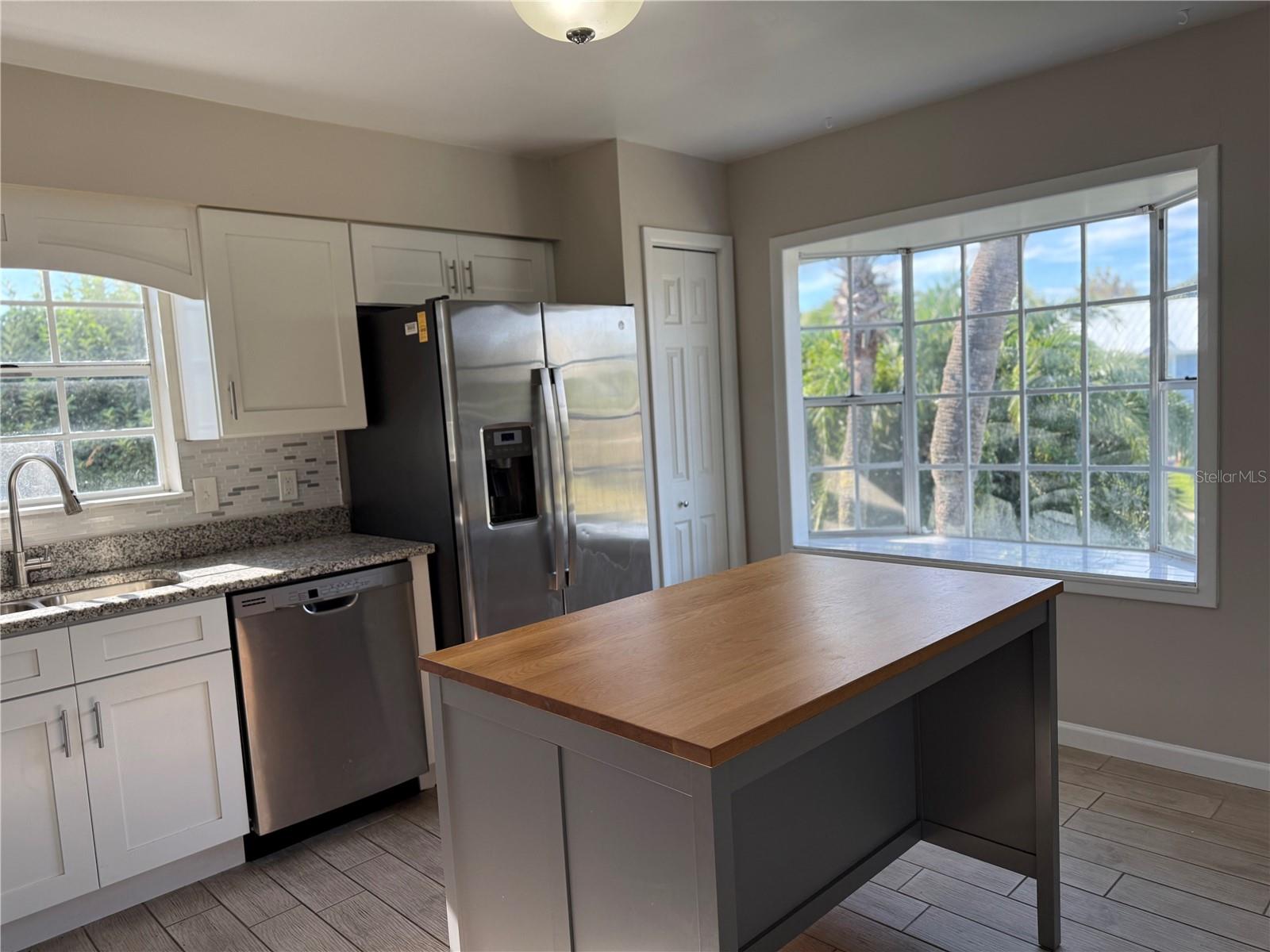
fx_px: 881
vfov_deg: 56.8
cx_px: 635
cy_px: 476
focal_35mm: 24
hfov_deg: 71.6
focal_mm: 6.76
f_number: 1.78
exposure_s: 1/453
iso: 100
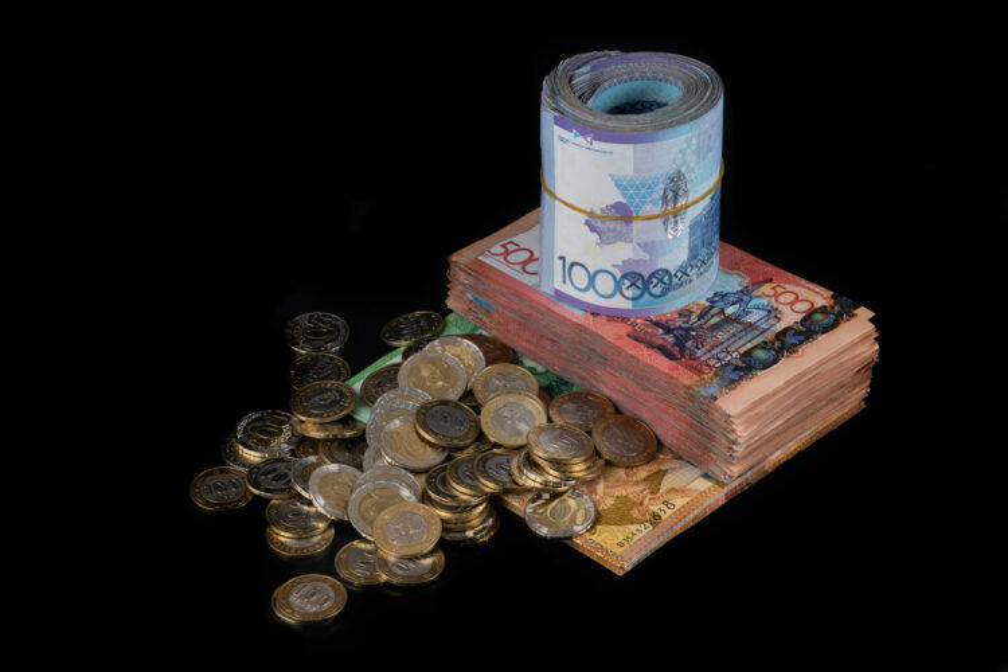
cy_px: 336
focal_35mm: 105
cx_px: 504
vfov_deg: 13.0
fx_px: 2940
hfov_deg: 19.5
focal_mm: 105
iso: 64
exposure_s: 1/125
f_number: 29
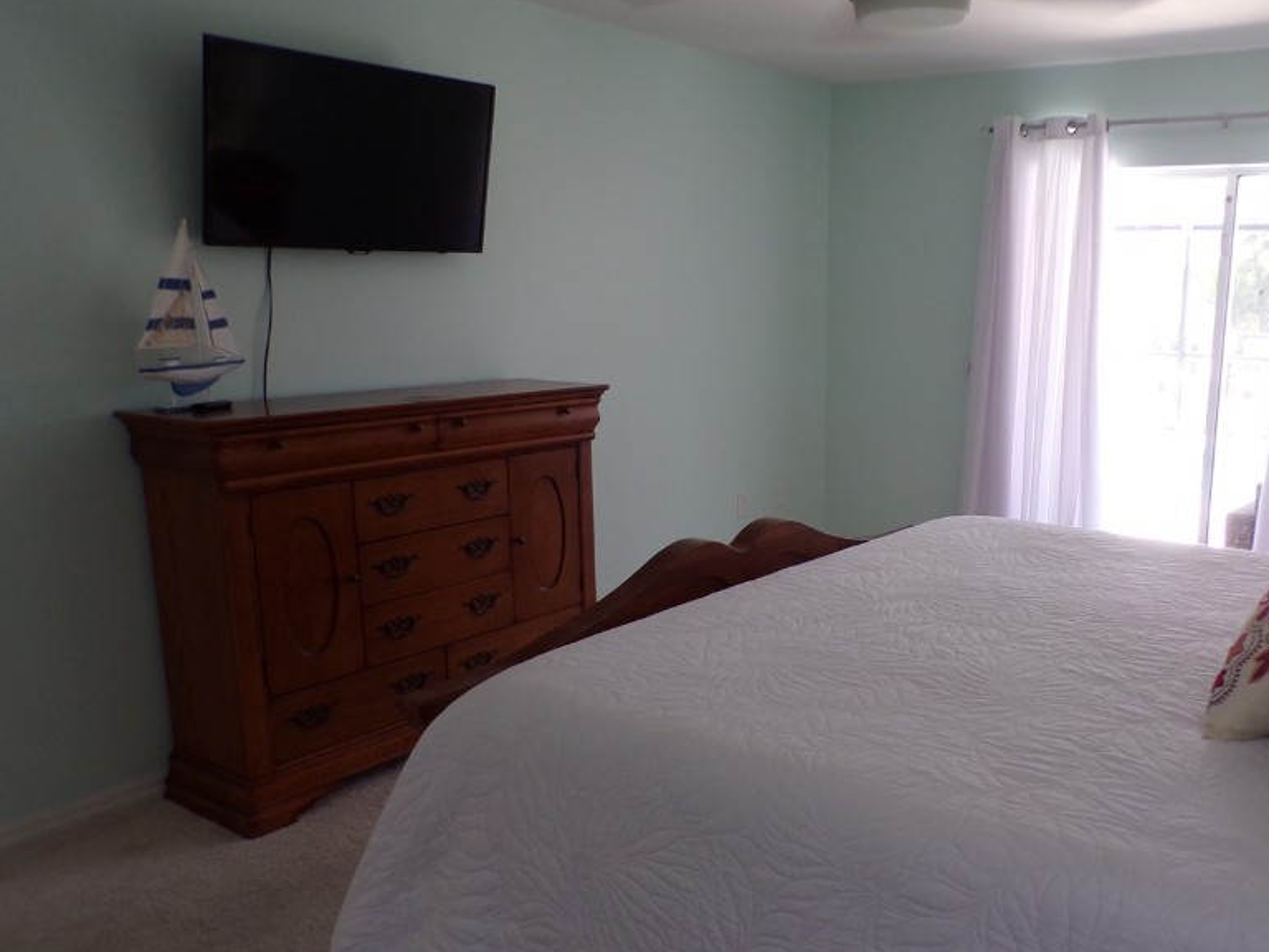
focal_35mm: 32
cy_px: 494
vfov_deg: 44.2
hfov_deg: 55.8
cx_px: 831
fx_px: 1173
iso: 100
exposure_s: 1/58
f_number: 3
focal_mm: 4.3
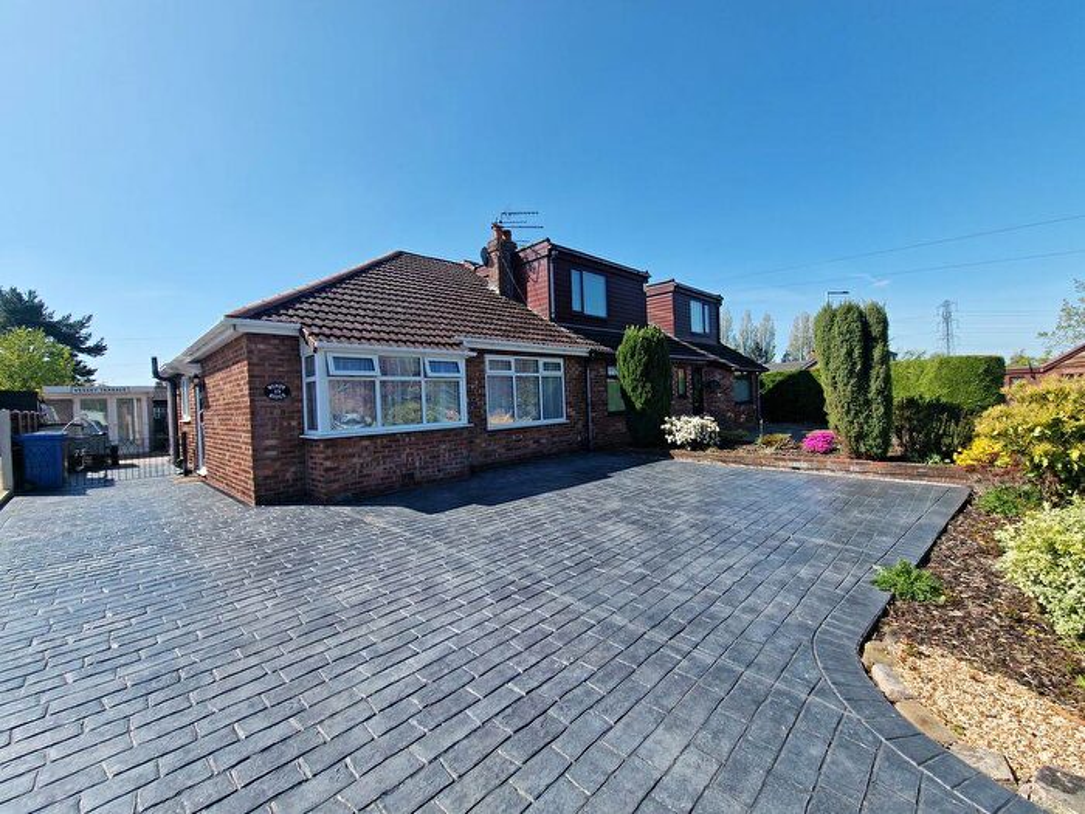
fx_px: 407
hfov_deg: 106.2
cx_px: 542
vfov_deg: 89.9
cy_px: 407
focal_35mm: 13
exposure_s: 1/1812
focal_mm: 2.2
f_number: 2.2
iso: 50
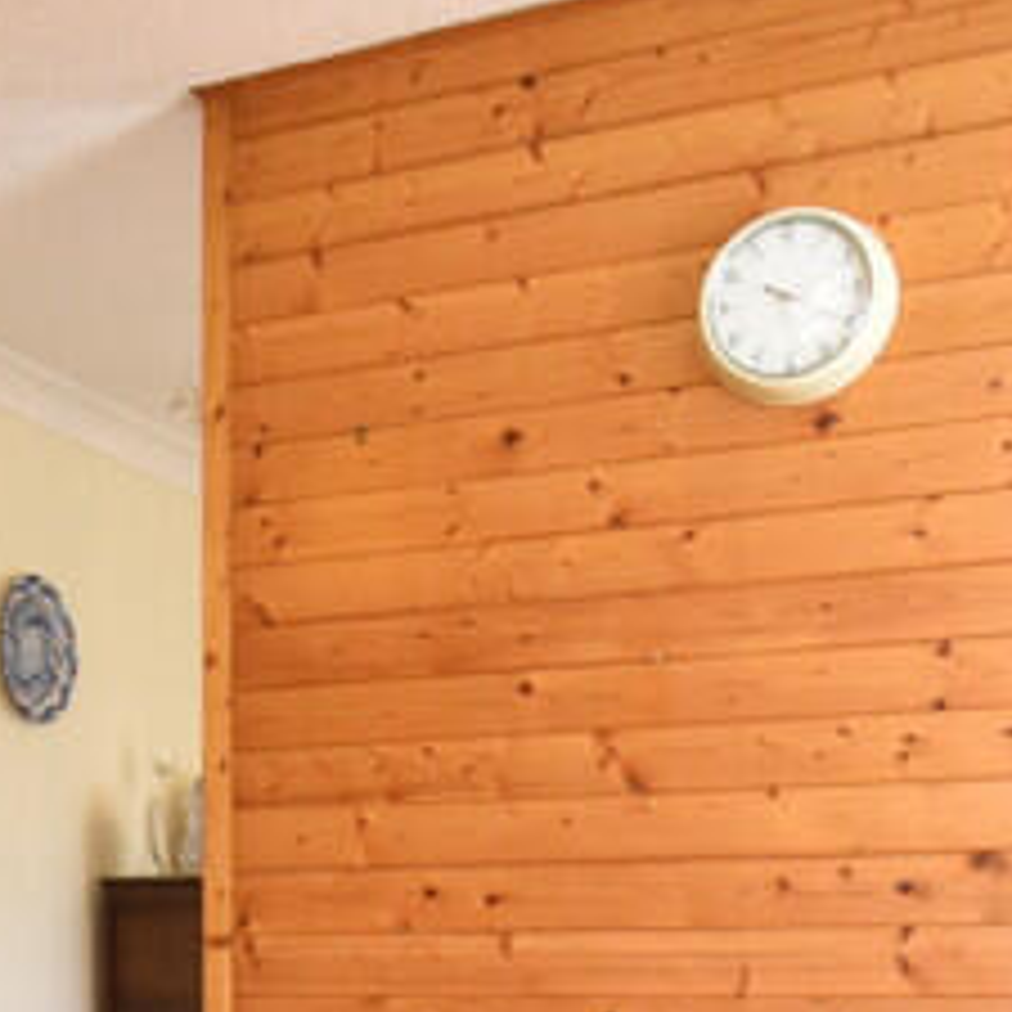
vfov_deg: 28.4
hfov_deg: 29.0
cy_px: 915
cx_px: 225
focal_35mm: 58
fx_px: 1918
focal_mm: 10
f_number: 9
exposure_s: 1/60
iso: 1600
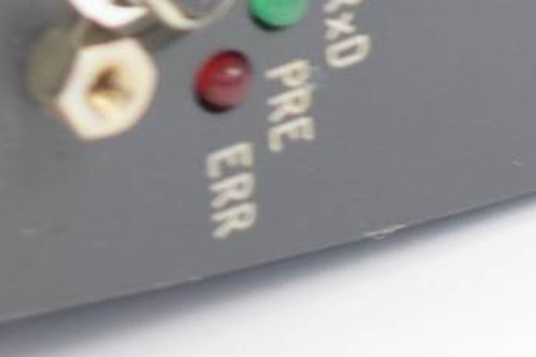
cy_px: -475
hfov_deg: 5.1
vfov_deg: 3.4
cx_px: 840
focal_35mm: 402
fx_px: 5985
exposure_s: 1/60
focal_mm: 42
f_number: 5
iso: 560
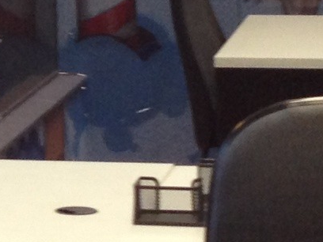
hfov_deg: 6.8
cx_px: -328
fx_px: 2613
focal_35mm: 280
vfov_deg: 5.3
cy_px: -72
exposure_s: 1/20
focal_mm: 4.28
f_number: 2.4
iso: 80
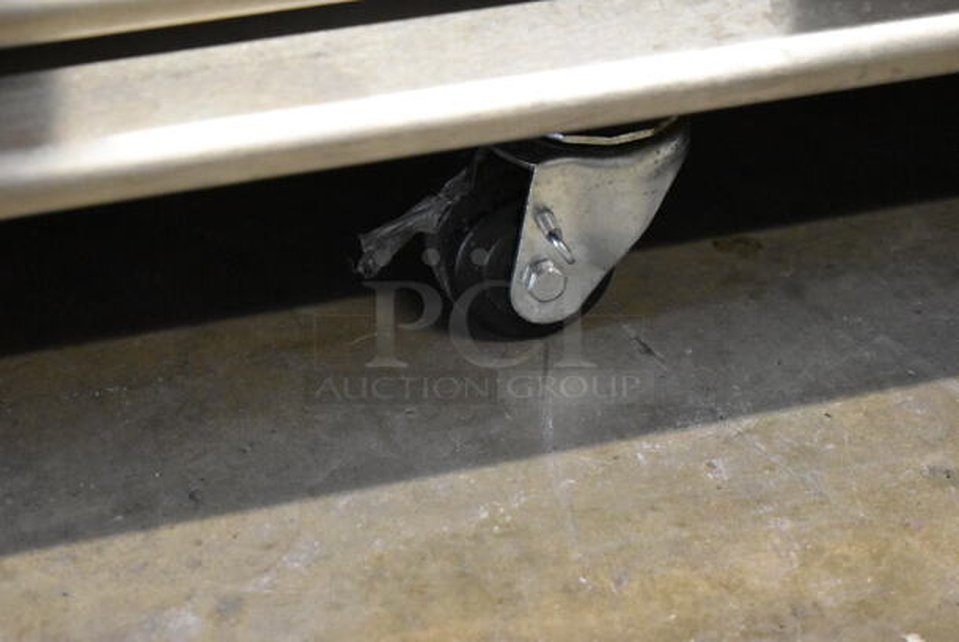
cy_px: 321
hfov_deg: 24.6
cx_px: 480
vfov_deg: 16.6
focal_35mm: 82
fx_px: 2200
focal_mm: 55
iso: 8000
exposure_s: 1/100
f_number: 5.6
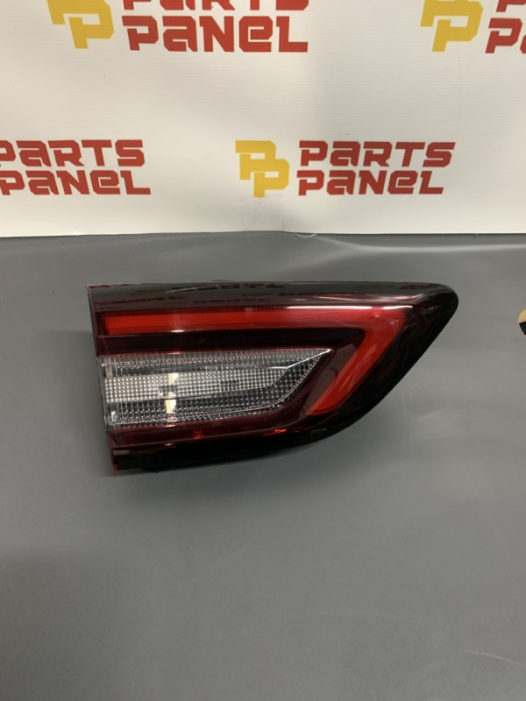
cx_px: 263
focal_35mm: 26
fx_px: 527
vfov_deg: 67.3
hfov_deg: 53.1
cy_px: 350
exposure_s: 1/36
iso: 400
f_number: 1.8
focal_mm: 4.25
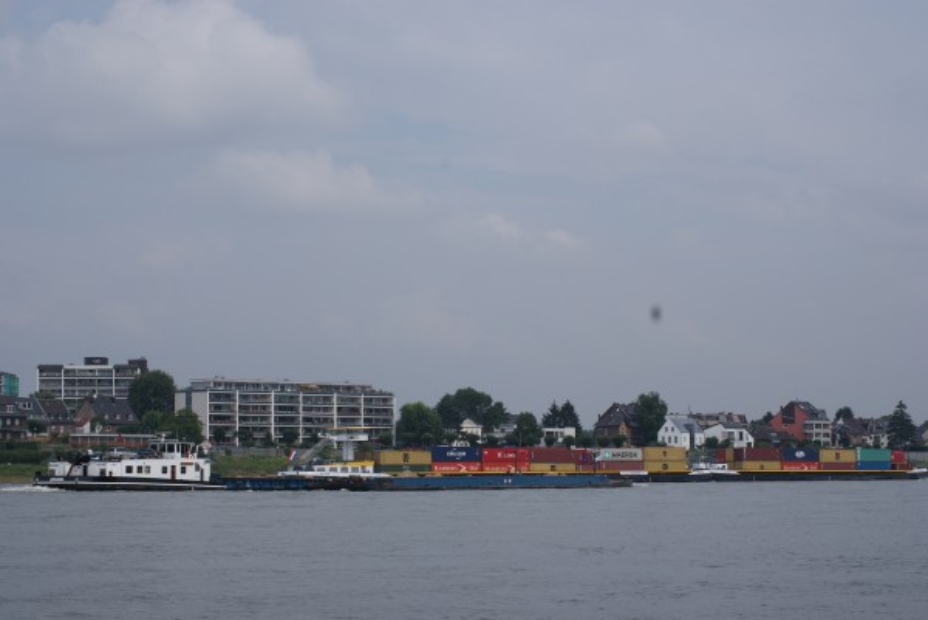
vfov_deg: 16.6
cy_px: 310
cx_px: 464
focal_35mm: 82
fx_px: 2128
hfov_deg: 24.6
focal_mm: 55
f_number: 13
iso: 100
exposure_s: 1/250
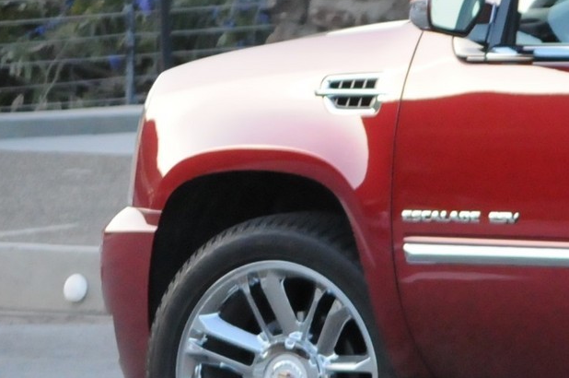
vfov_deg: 2.6
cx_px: 1146
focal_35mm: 522
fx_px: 8238
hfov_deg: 3.9
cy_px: 142
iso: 2000
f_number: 5
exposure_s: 1/640
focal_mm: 86
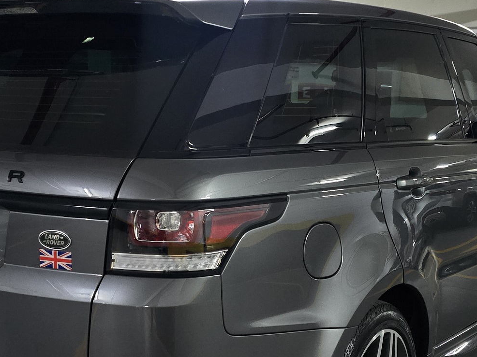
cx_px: 184
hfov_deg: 34.2
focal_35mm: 56
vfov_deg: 25.9
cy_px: 239
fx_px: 771
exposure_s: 1/40
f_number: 1.7
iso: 1600
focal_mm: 6.3
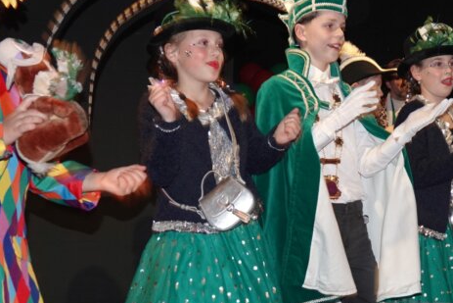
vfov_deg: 20.0
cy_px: 208
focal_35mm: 68
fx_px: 856
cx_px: 336
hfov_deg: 29.2
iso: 400
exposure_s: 1/50
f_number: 3.2
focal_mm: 15.17
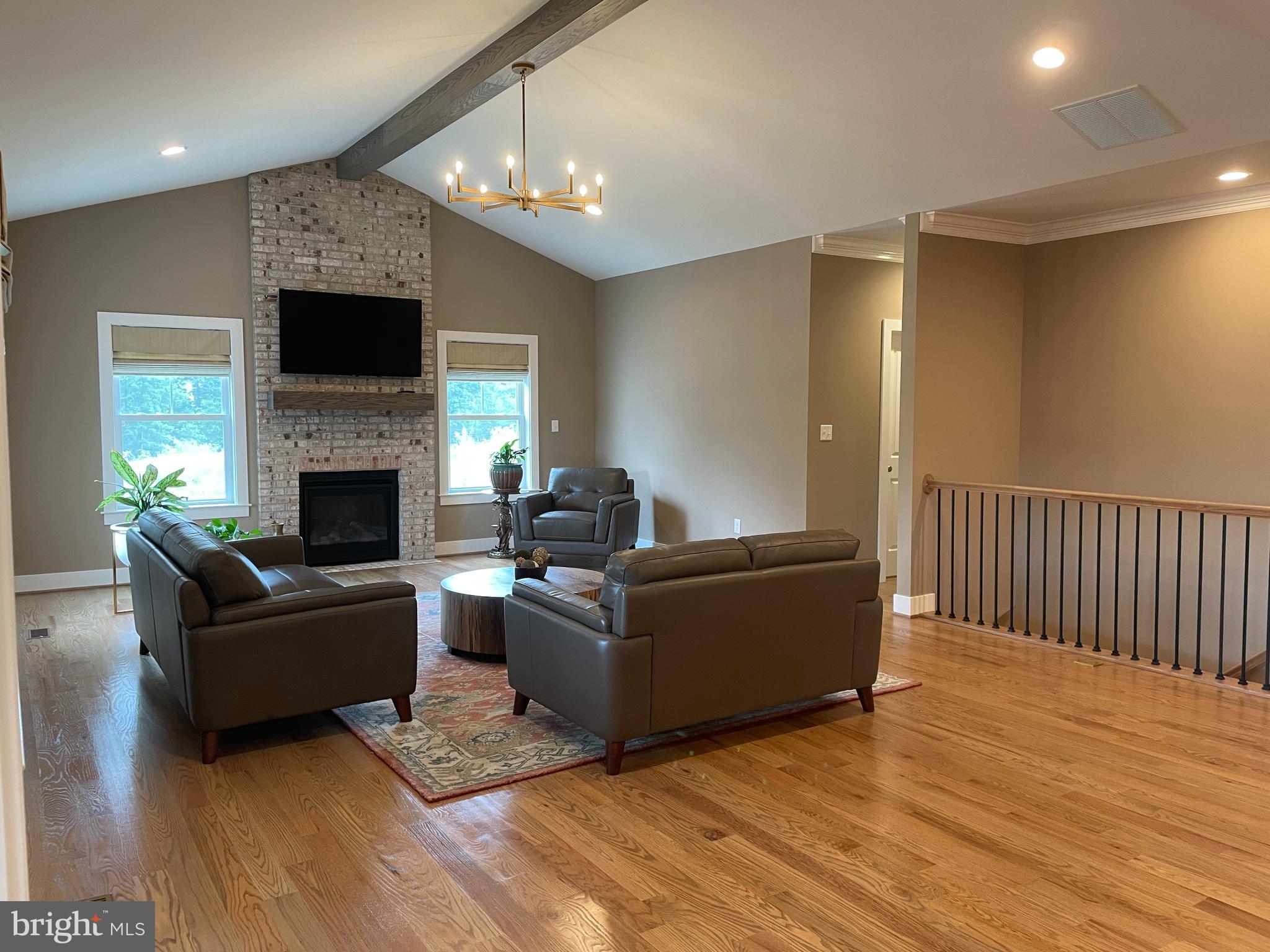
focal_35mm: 26
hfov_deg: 67.3
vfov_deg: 53.1
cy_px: 476
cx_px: 635
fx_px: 954
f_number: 1.6
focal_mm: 4.2
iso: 125
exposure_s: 1/60
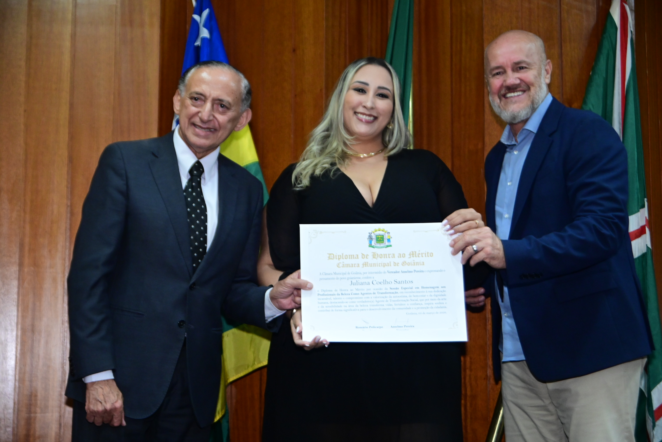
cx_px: 331
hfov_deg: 32.4
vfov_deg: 21.9
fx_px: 1140
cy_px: 221
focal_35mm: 62
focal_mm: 62
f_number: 5.6
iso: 5000
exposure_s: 1/250
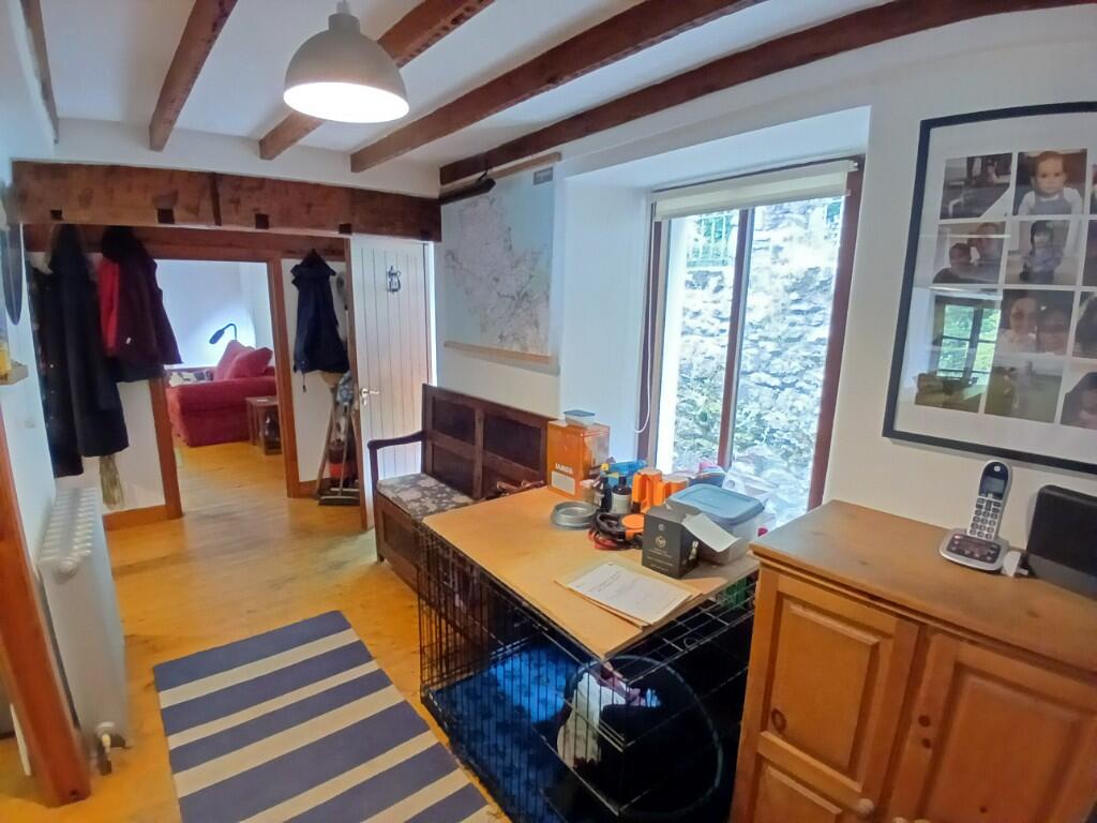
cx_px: 548
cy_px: 412
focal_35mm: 17
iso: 800
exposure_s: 1/14.3
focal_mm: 1.4
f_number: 2.2
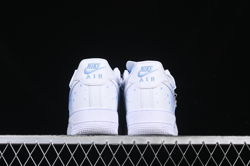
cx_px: 125
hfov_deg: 27.0
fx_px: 521
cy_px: 83
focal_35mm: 75
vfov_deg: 18.2
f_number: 8
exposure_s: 1/80
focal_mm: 50
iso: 160
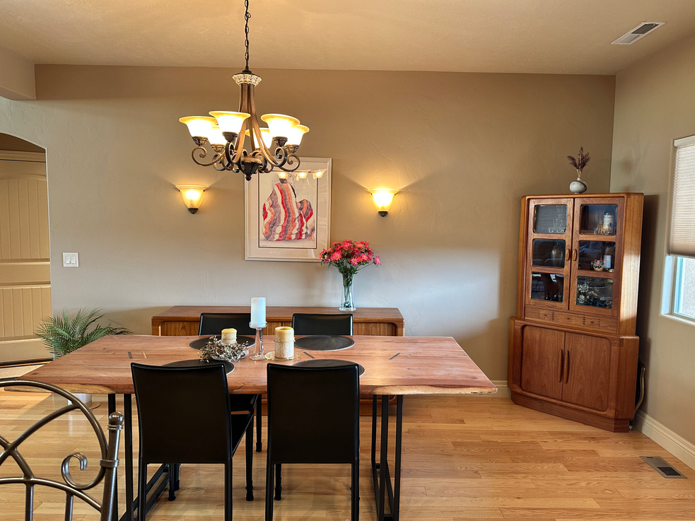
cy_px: 267
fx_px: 502
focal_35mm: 25
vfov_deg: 54.9
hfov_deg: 69.4
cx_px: 361
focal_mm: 6.86
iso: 160
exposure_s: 1/60
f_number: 1.78
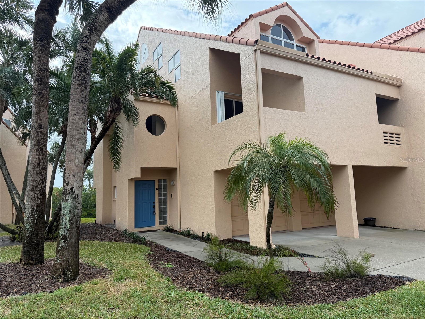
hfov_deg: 71.6
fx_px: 295
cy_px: 160
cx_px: 212
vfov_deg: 56.8
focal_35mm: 24
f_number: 1.78
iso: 100
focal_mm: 6.76
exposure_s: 1/1005
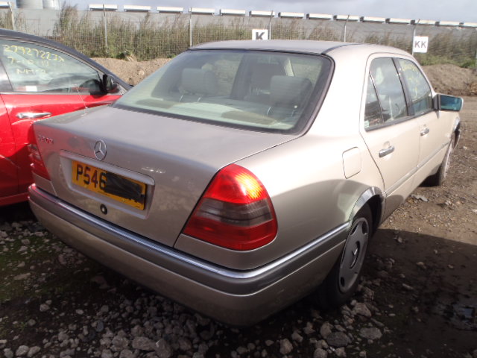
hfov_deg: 63.4
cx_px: 238
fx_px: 386
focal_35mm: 28
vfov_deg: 49.7
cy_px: 179
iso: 80
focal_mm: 5
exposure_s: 1/320
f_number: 4.5
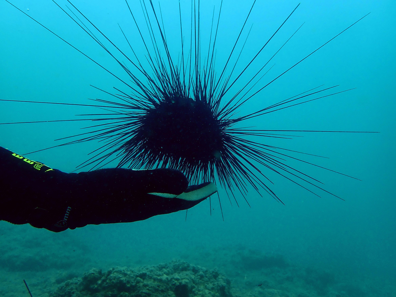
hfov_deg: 69.4
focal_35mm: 25
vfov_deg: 54.9
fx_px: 286
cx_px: 198
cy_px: 148
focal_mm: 4.5
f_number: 2.8
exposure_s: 1/320
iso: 100
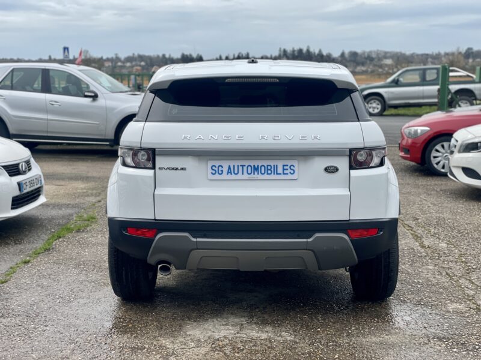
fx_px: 723
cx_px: 240
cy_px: 180
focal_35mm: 52
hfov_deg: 36.8
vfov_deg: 28.0
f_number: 2
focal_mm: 6
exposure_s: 1/1453
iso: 32
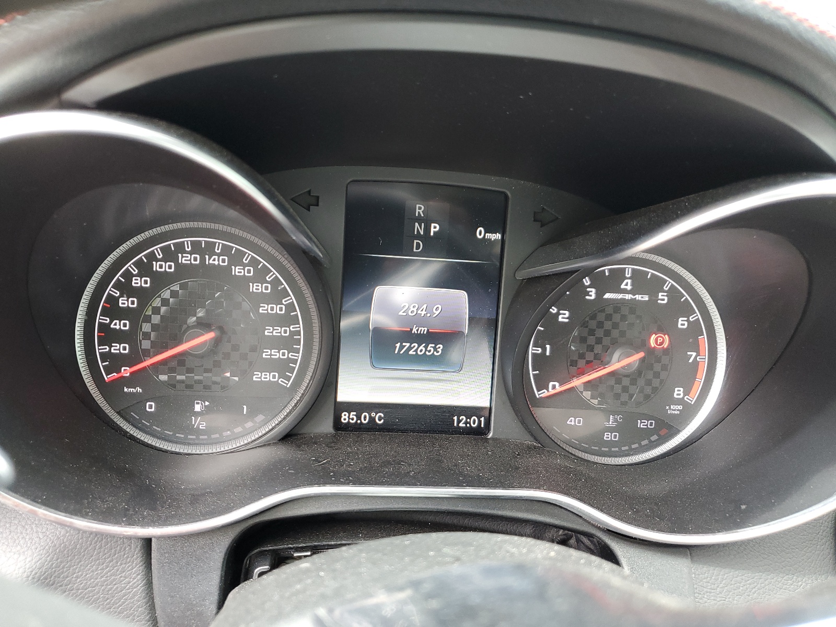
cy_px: 314
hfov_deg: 67.3
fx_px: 628
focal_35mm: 26
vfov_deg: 53.1
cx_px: 418
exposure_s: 1/60.2
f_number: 1.5
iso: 107
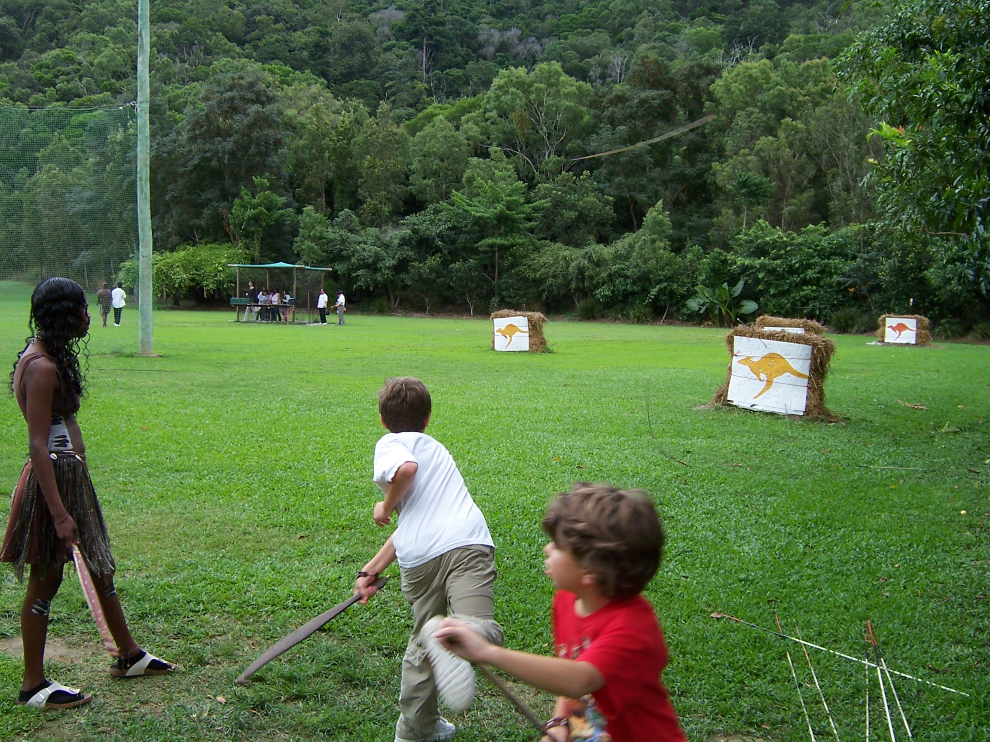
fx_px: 1144
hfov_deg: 46.8
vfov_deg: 36.0
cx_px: 495
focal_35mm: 40
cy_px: 371
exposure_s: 1/125
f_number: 4
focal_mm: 6.7
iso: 80
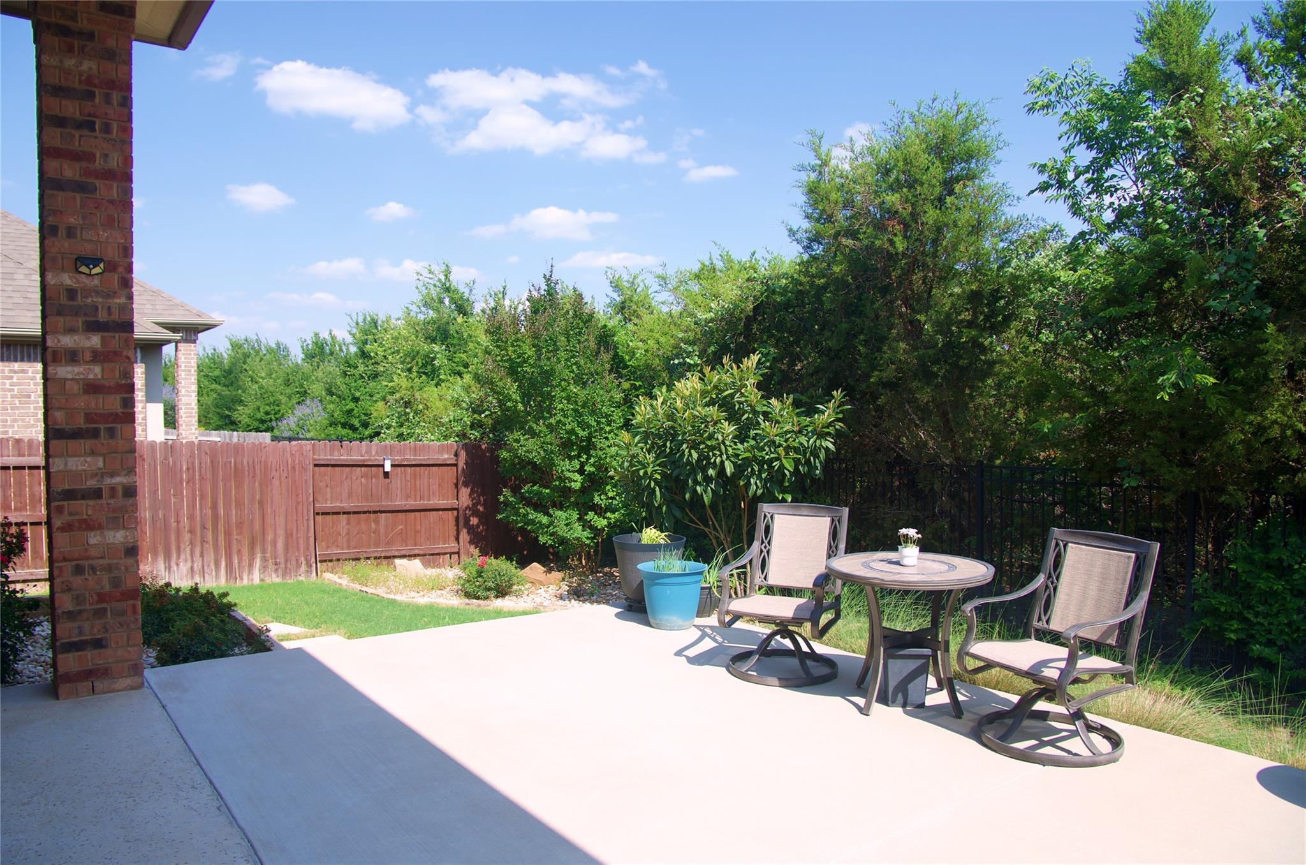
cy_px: 432
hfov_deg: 73.9
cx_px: 653
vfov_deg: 52.9
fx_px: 869
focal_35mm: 24
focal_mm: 16
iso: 100
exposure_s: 1/200
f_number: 5.6
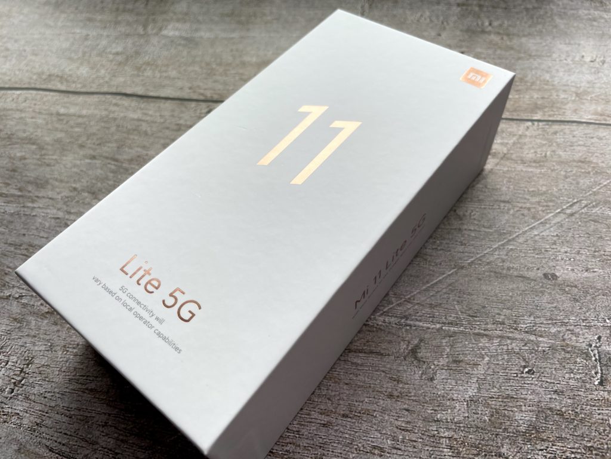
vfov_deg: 53.1
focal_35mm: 26
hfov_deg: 67.3
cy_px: 230
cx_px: 306
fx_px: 459
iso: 32
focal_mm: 4.2
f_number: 1.6
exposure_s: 1/314
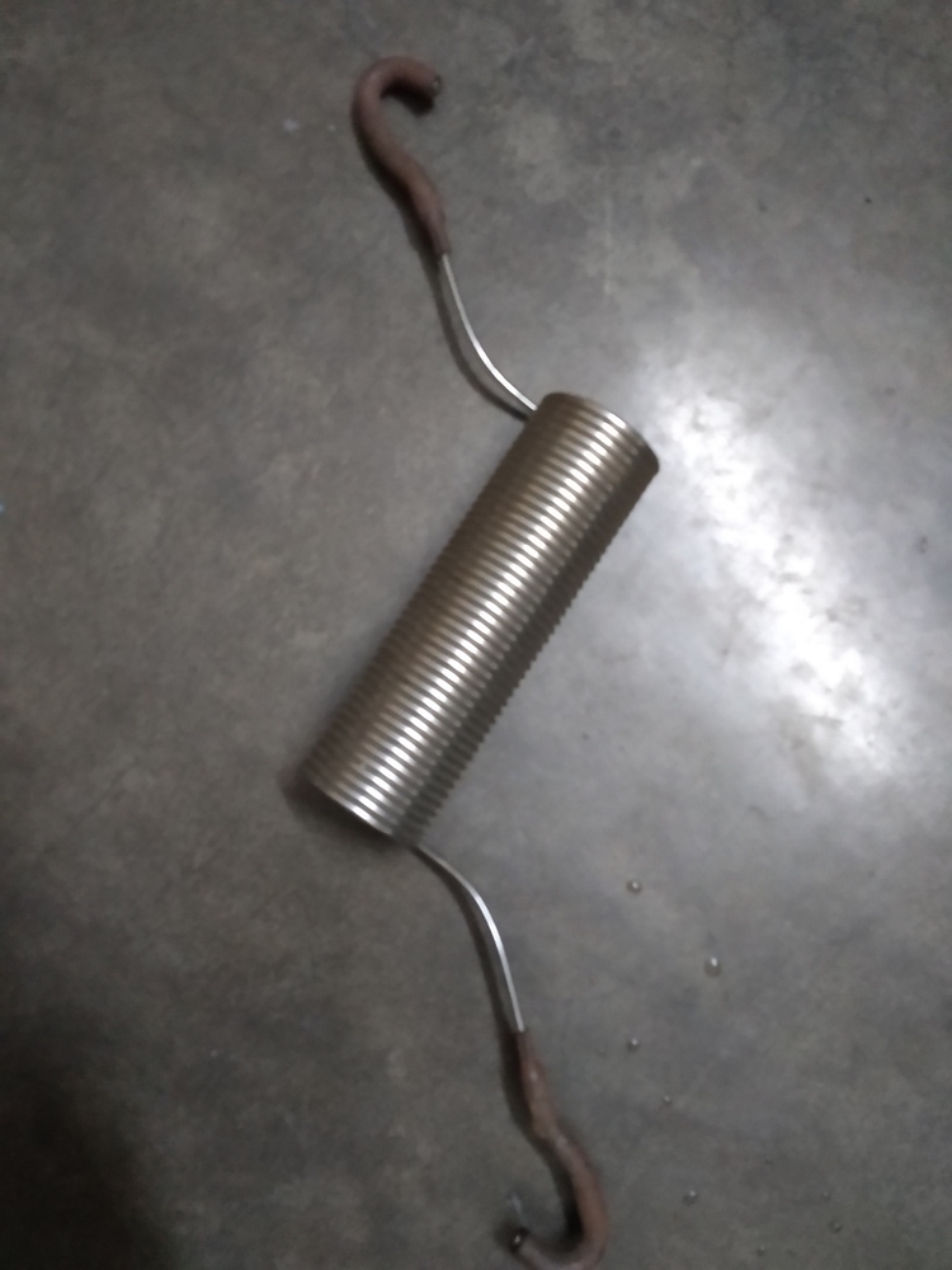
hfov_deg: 53.1
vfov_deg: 67.3
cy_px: 635
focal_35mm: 26
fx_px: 953
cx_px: 476
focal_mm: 3.82
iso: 1600
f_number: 2.2
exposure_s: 1/14
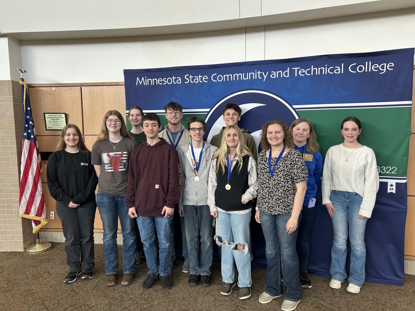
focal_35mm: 26
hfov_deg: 67.3
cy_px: 156
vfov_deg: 53.1
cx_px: 208
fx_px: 312
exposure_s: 1/120
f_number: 1.5
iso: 80
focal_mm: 5.7
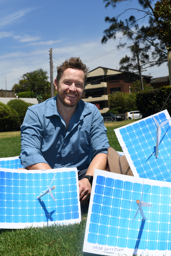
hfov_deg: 20.6
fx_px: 470
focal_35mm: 66
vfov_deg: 30.5
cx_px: 86
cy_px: 128
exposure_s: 1/250
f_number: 13
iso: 160
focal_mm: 66
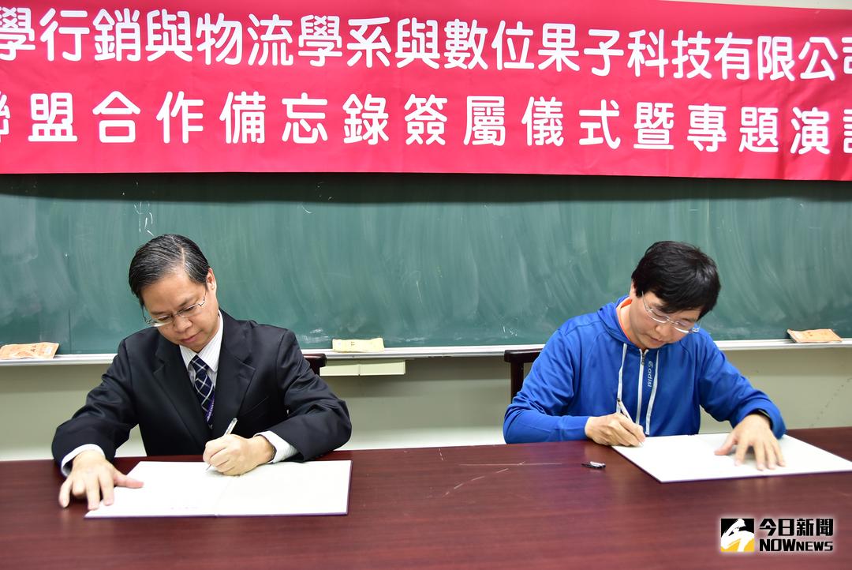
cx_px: 426
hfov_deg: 61.9
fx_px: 711
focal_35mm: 30
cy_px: 285
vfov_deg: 43.7
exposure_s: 1/30
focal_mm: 20
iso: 500
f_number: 3.5
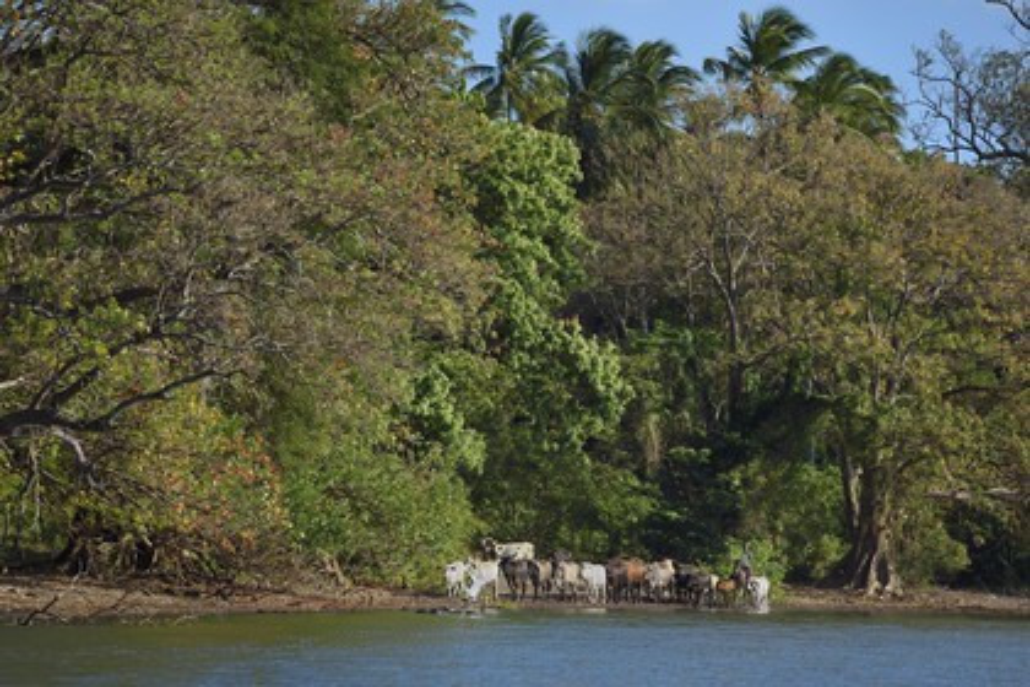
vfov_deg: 6.9
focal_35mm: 200
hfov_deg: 10.3
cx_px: 515
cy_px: 344
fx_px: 5722
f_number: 6.3
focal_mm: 200
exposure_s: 1/400
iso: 200
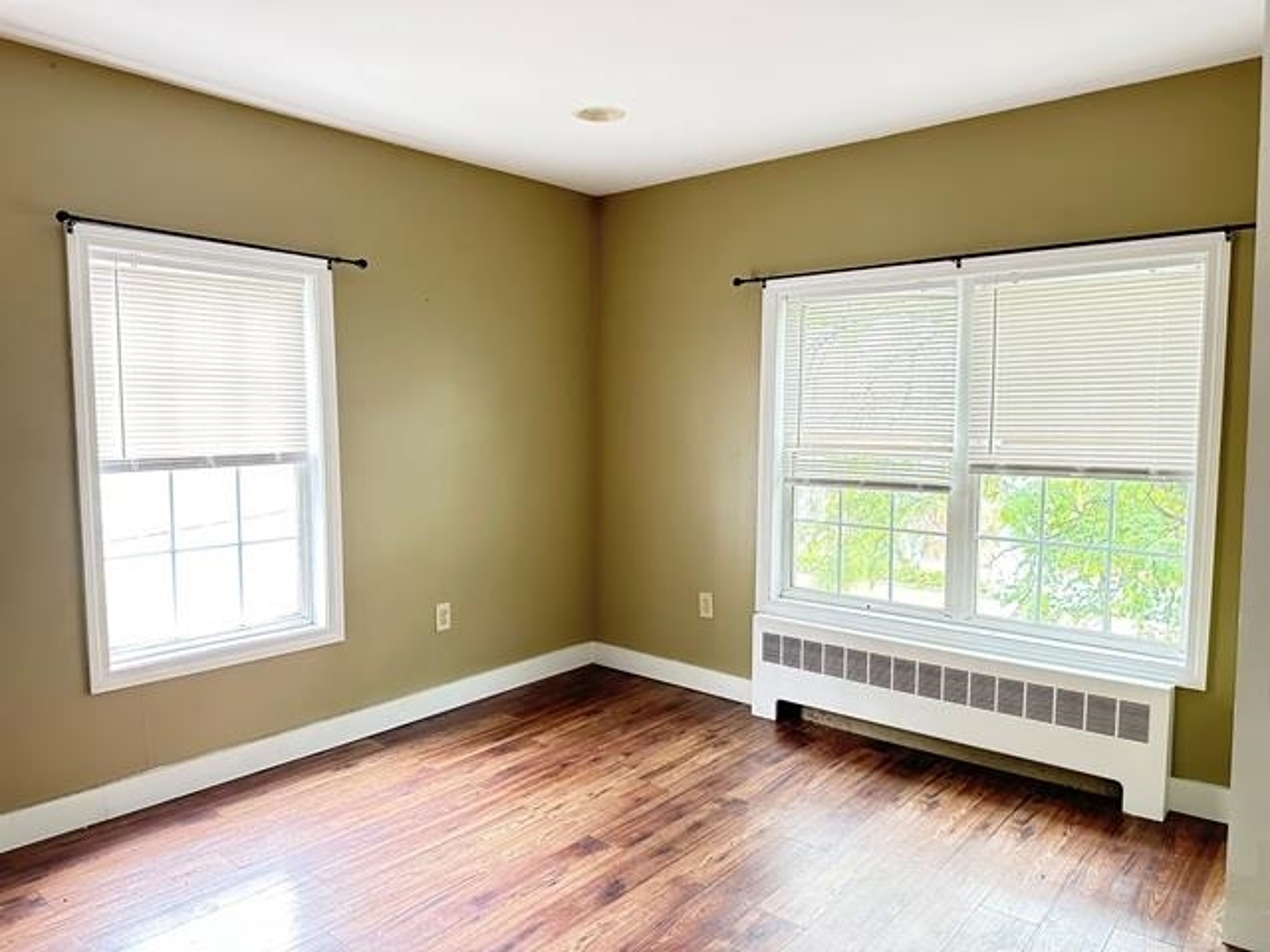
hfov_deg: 71.6
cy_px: 476
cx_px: 635
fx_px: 881
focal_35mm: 24
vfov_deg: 56.8
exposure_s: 1/60
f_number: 1.78
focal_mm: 6.86
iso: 640
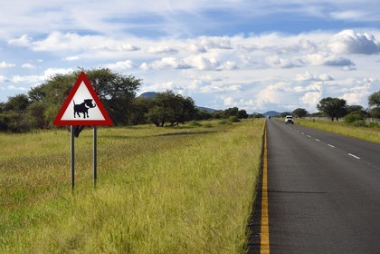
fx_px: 739
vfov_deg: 19.5
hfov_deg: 28.8
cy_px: 127
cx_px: 190
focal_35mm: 70
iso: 200
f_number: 9
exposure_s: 1/640
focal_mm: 70
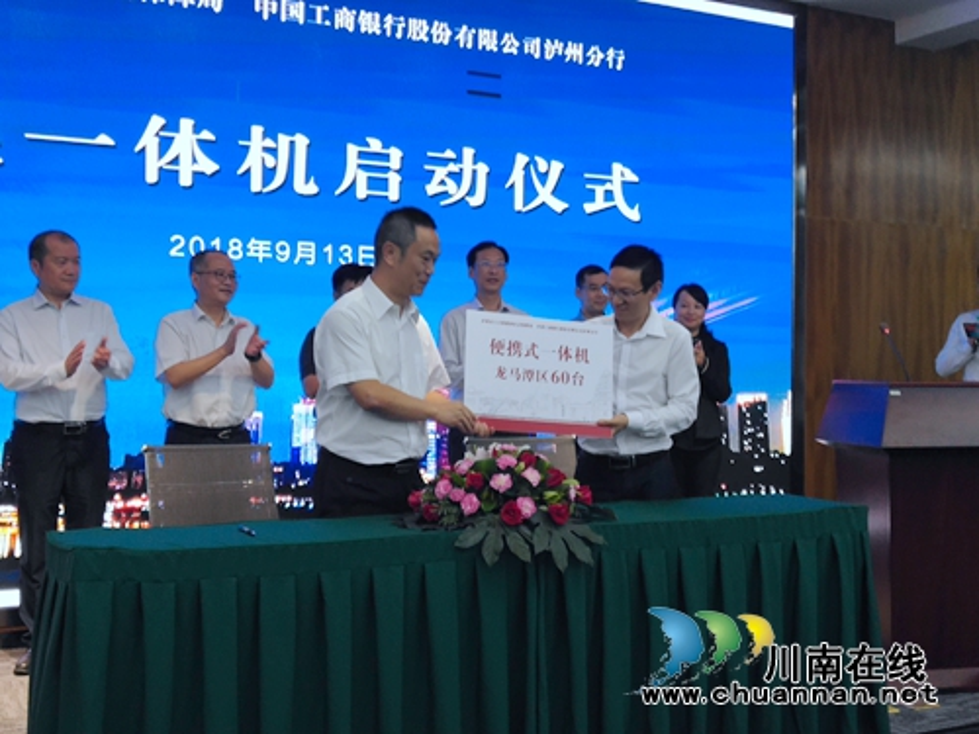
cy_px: 367
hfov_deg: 40.4
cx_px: 490
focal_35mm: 47
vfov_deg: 30.9
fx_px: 1329
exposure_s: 1/100
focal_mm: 3.95
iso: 133
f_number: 1.8
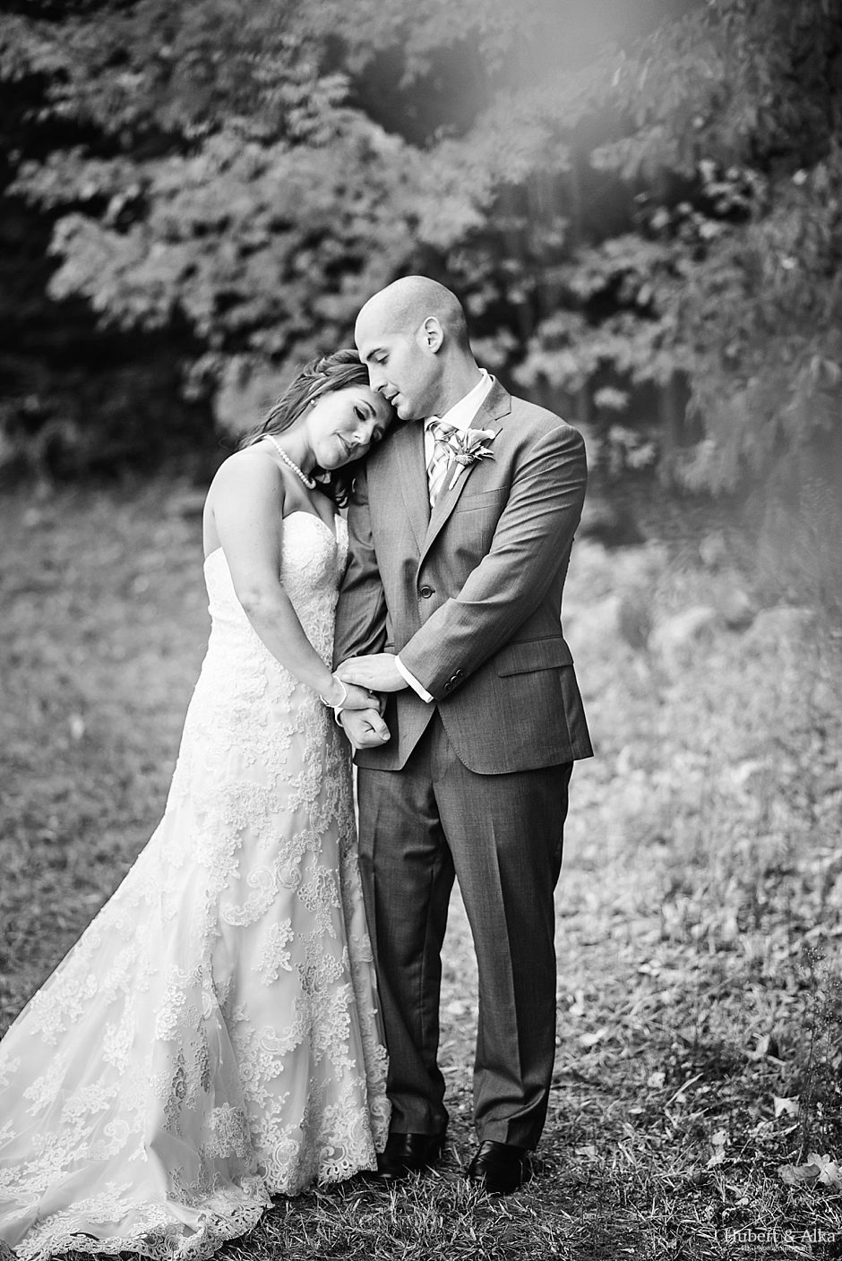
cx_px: 421
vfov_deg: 23.9
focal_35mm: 85
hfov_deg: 16.1
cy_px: 630
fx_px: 2979
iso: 320
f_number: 1.8
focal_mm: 85
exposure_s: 1/2000
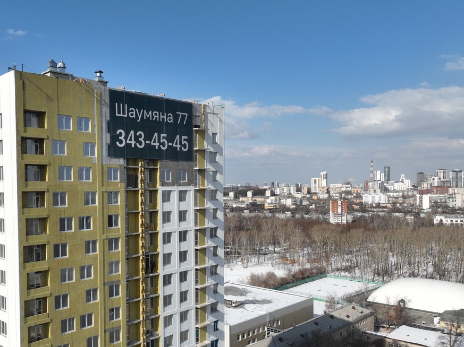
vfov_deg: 42.8
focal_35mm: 33
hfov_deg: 54.9
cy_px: 203
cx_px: 180
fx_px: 442
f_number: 2.8
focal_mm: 12.29
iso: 100
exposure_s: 1/2500
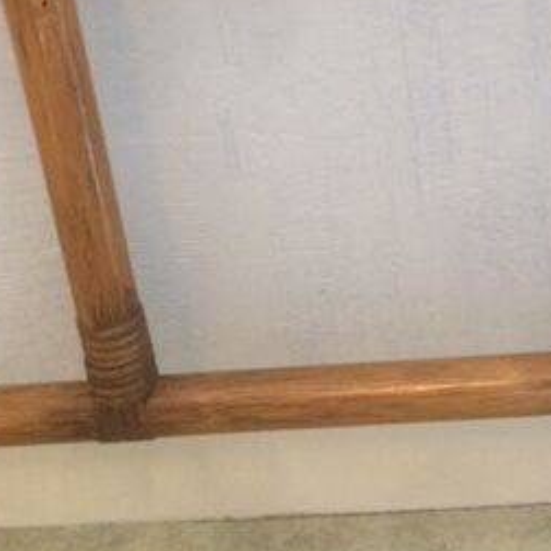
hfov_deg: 25.9
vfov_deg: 25.0
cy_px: -24
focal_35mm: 65
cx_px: 461
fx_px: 1171
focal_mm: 4.15
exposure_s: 1/33
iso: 320
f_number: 2.2
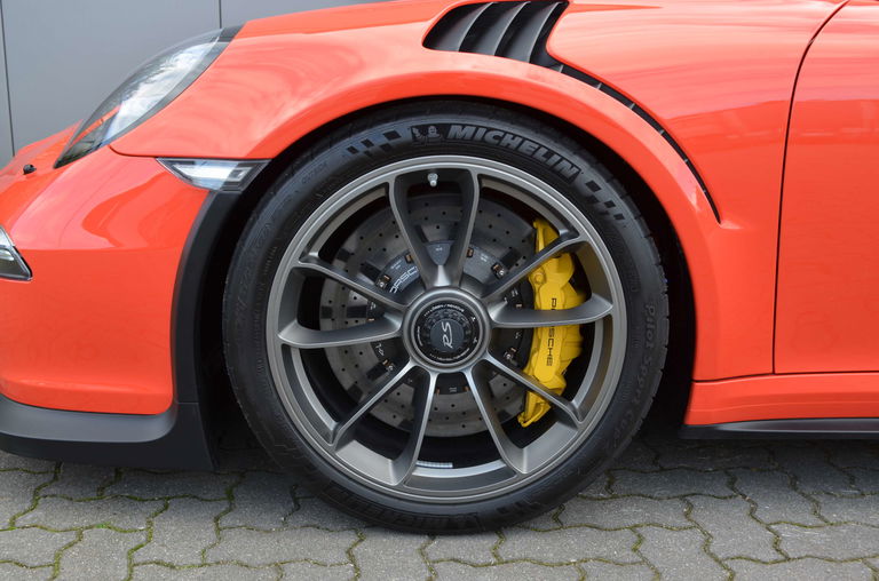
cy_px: 290
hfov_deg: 49.7
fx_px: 950
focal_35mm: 39
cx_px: 440
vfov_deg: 34.0
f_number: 5.6
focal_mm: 26
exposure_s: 1/60
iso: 160
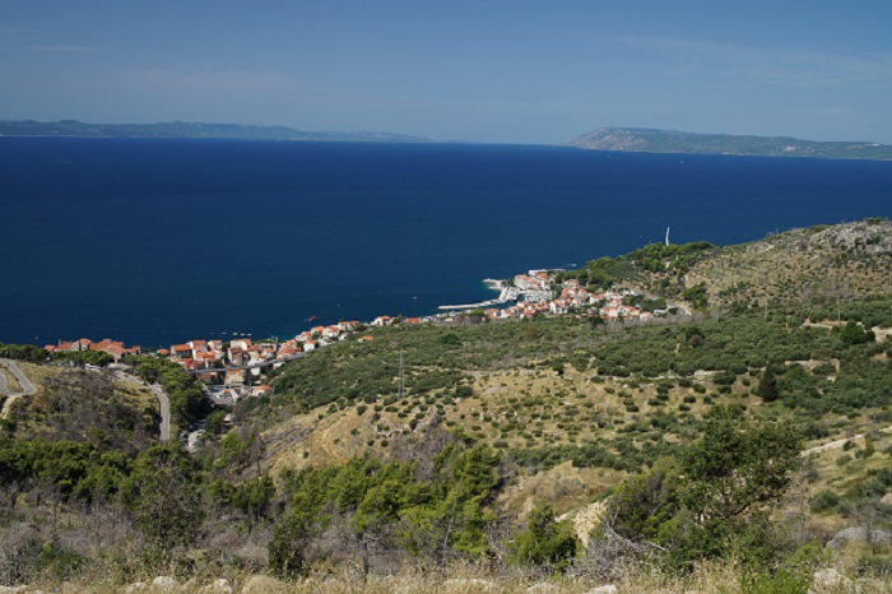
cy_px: 297
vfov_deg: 37.8
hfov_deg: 54.5
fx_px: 867
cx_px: 446
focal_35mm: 35
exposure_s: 1/125
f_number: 7.1
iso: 100
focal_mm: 35
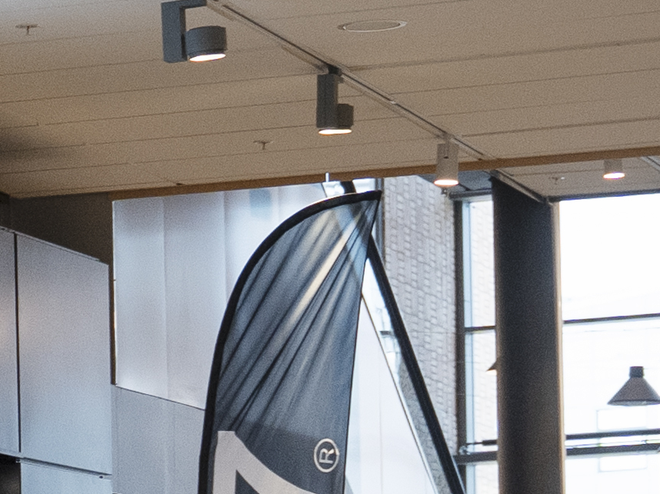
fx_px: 4438
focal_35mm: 233
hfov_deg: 7.7
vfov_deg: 6.3
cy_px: 764
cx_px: -1088
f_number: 3.2
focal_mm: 30.5
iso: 640
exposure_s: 1/250
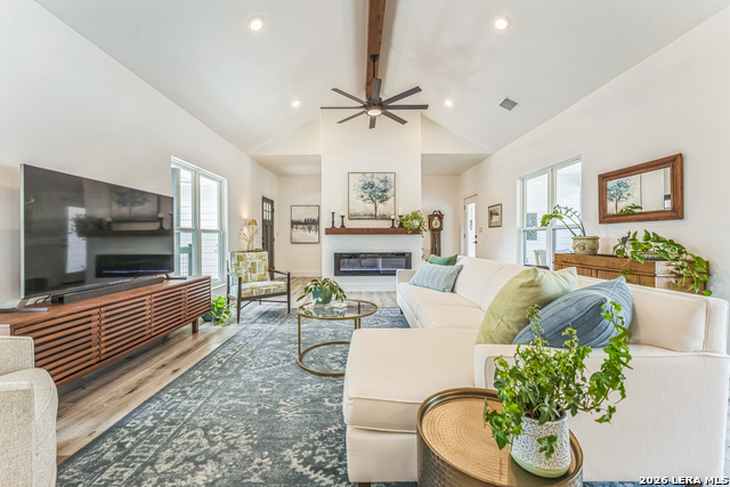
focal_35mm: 14
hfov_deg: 104.2
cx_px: 365
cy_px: 244
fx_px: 284
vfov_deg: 81.2
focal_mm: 14
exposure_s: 1/30
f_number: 8
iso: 400
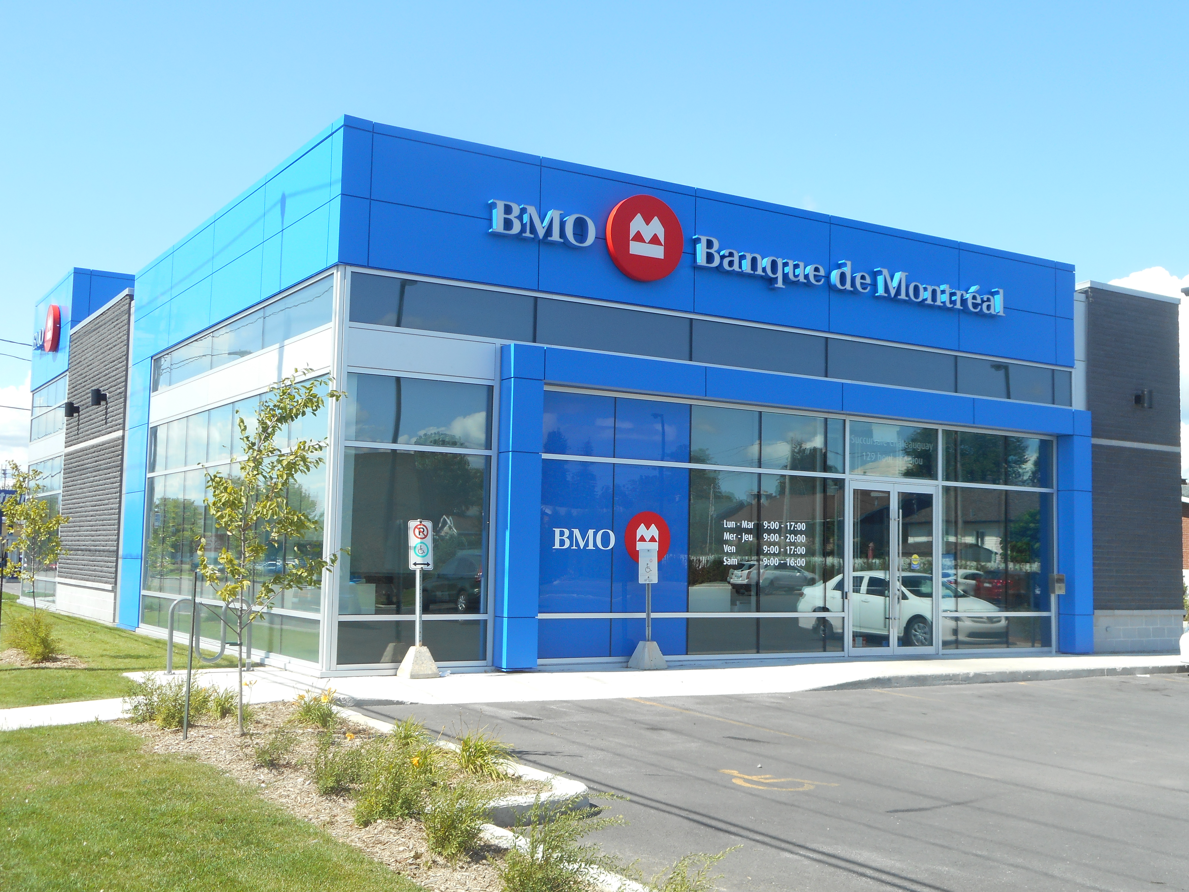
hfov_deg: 47.9
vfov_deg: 36.8
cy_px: 446
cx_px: 594
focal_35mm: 39
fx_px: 1340
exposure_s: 1/250
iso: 80
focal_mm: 6.9
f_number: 4.5
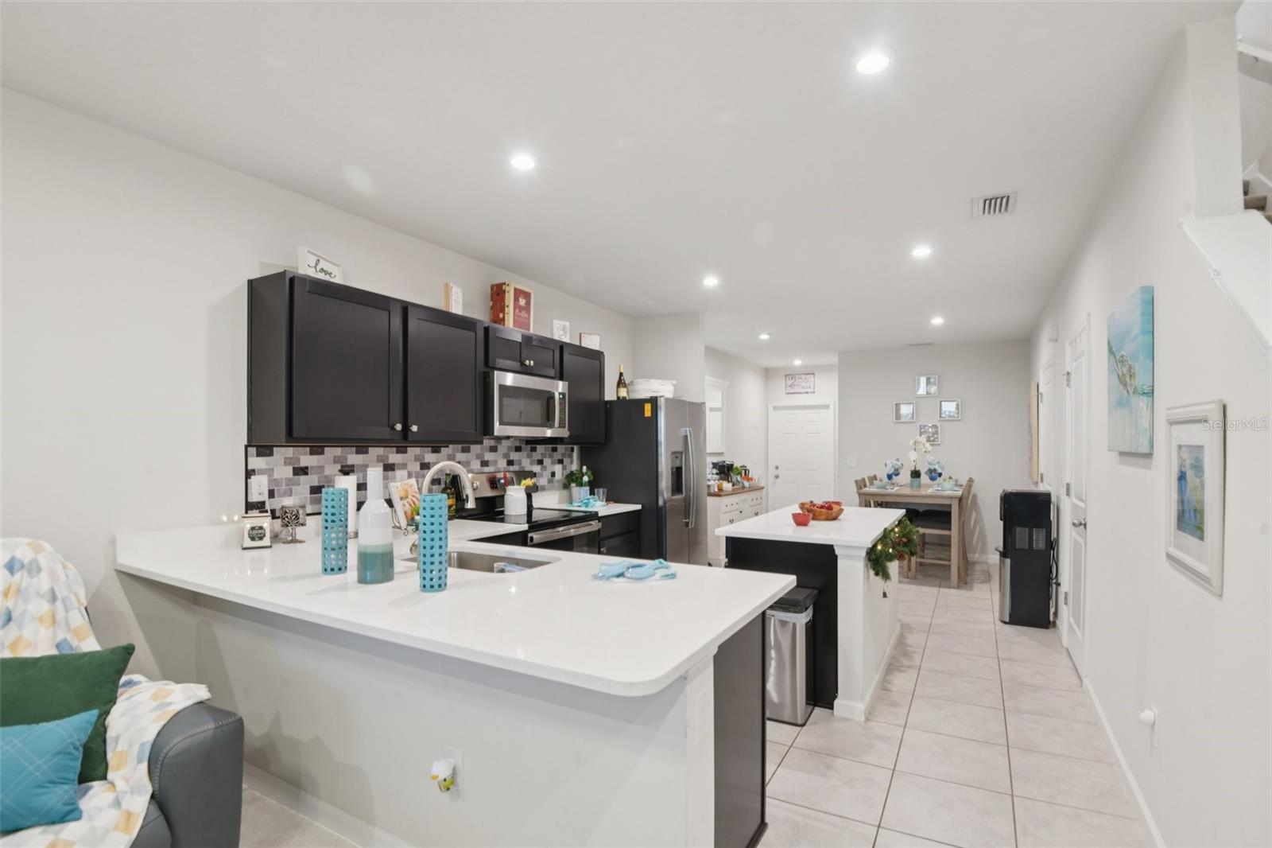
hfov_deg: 96.7
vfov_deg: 73.7
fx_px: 565
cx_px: 636
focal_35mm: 16
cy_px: 424
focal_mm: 16
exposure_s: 1/8
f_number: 8
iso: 400
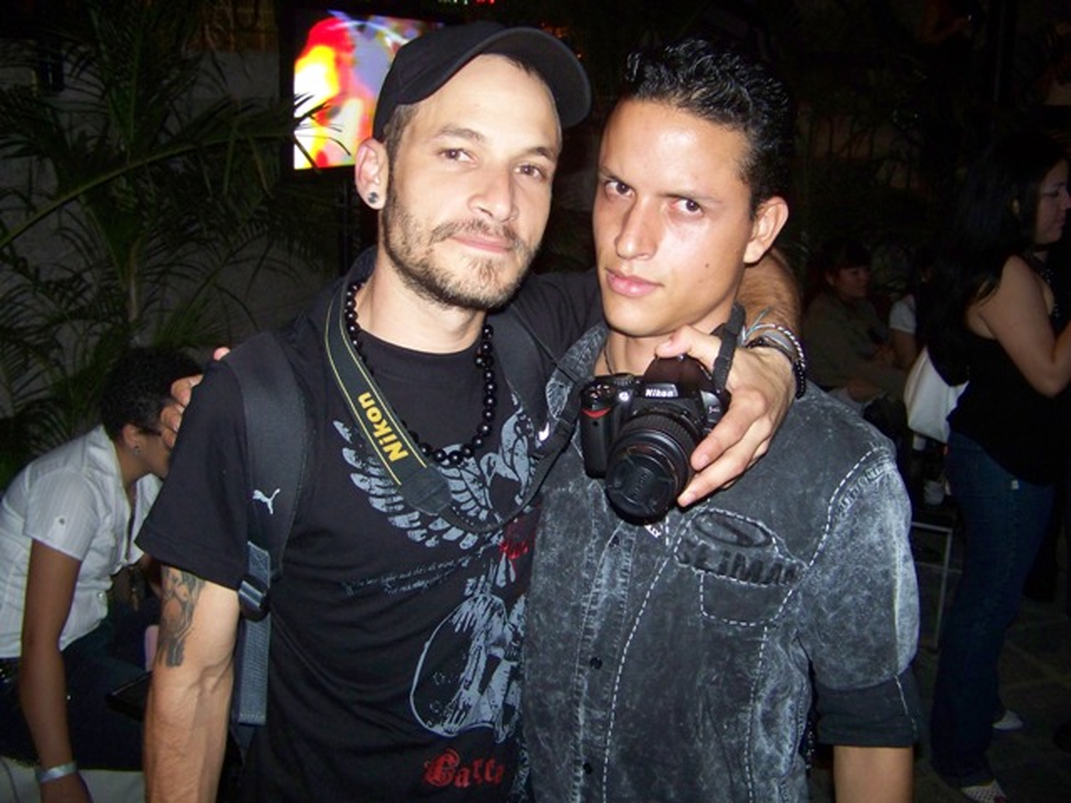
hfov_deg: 51.4
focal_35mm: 36
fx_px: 1114
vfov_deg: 39.7
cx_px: 536
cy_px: 402
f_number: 2.8
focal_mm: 5.85
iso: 200
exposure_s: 1/30
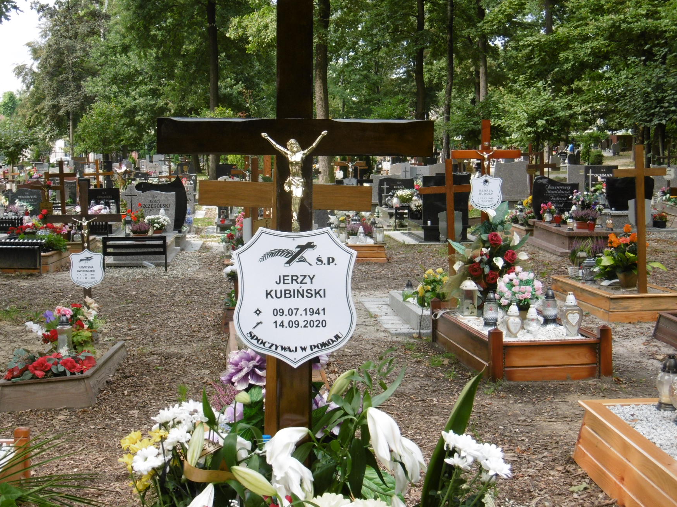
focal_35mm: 60
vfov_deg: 24.4
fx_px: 1174
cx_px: 291
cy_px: 214
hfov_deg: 32.1
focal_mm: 9.2
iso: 100
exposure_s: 1/160
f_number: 4
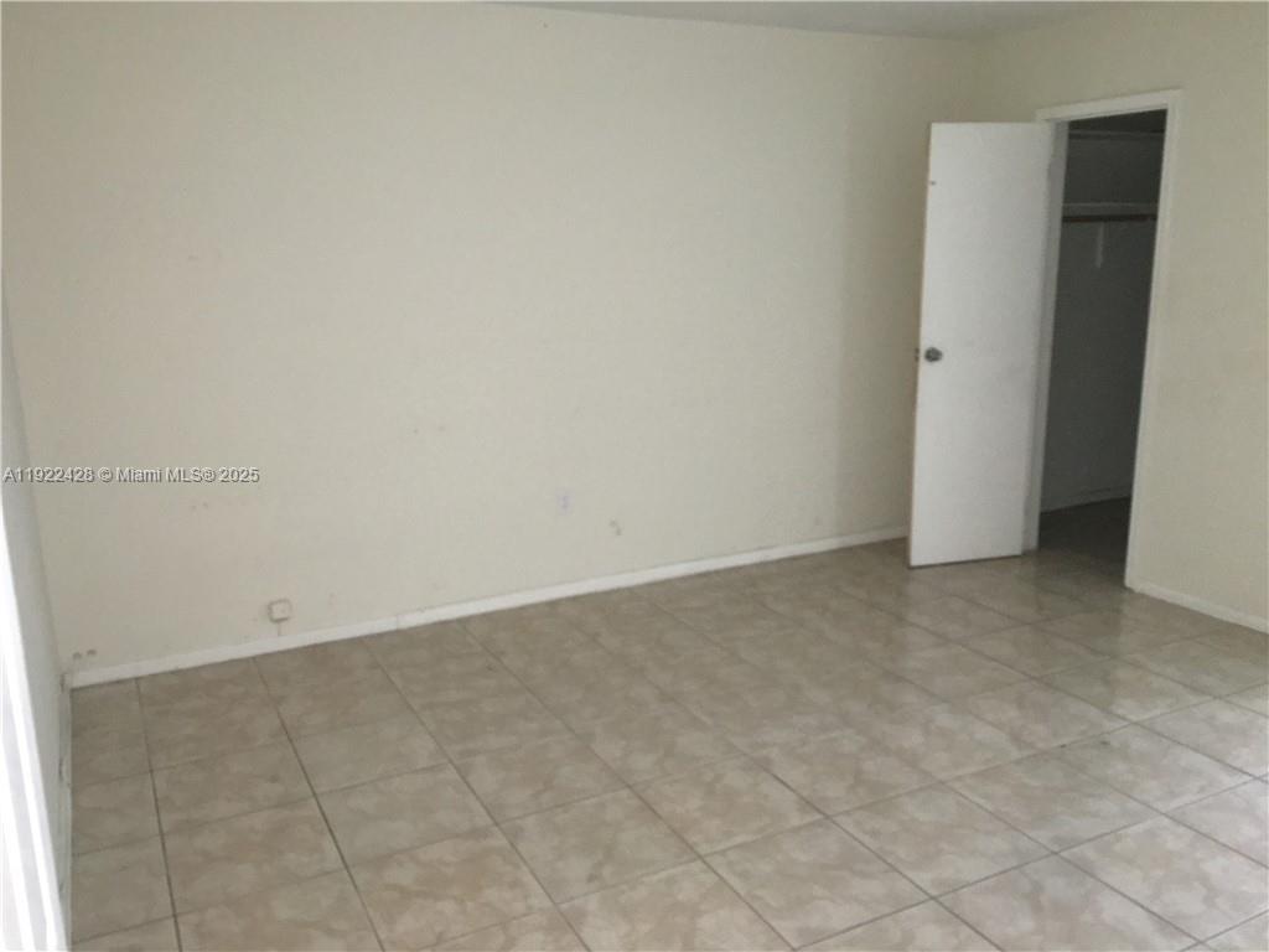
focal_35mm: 29
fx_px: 1063
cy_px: 476
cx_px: 634
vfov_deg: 48.2
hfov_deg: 61.7
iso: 200
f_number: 2.2
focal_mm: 4.15
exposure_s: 1/16
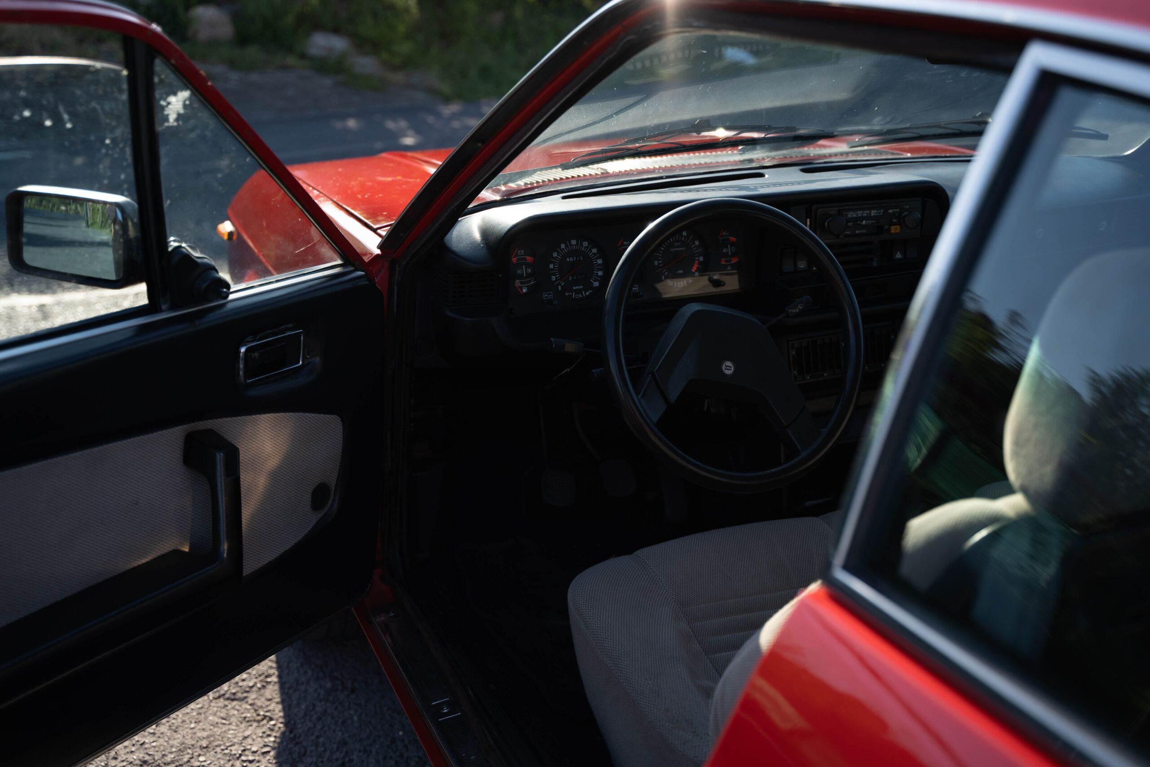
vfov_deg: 31.9
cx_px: 575
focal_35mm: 42
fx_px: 1342
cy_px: 384
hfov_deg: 46.4
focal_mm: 42
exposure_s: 1/1000
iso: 160
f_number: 2.8
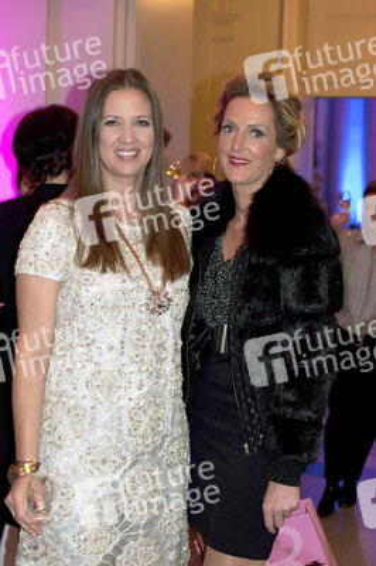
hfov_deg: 25.7
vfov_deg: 37.9
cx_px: 188
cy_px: 283
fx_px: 824
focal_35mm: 52
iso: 800
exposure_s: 1/80
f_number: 3.5
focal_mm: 35
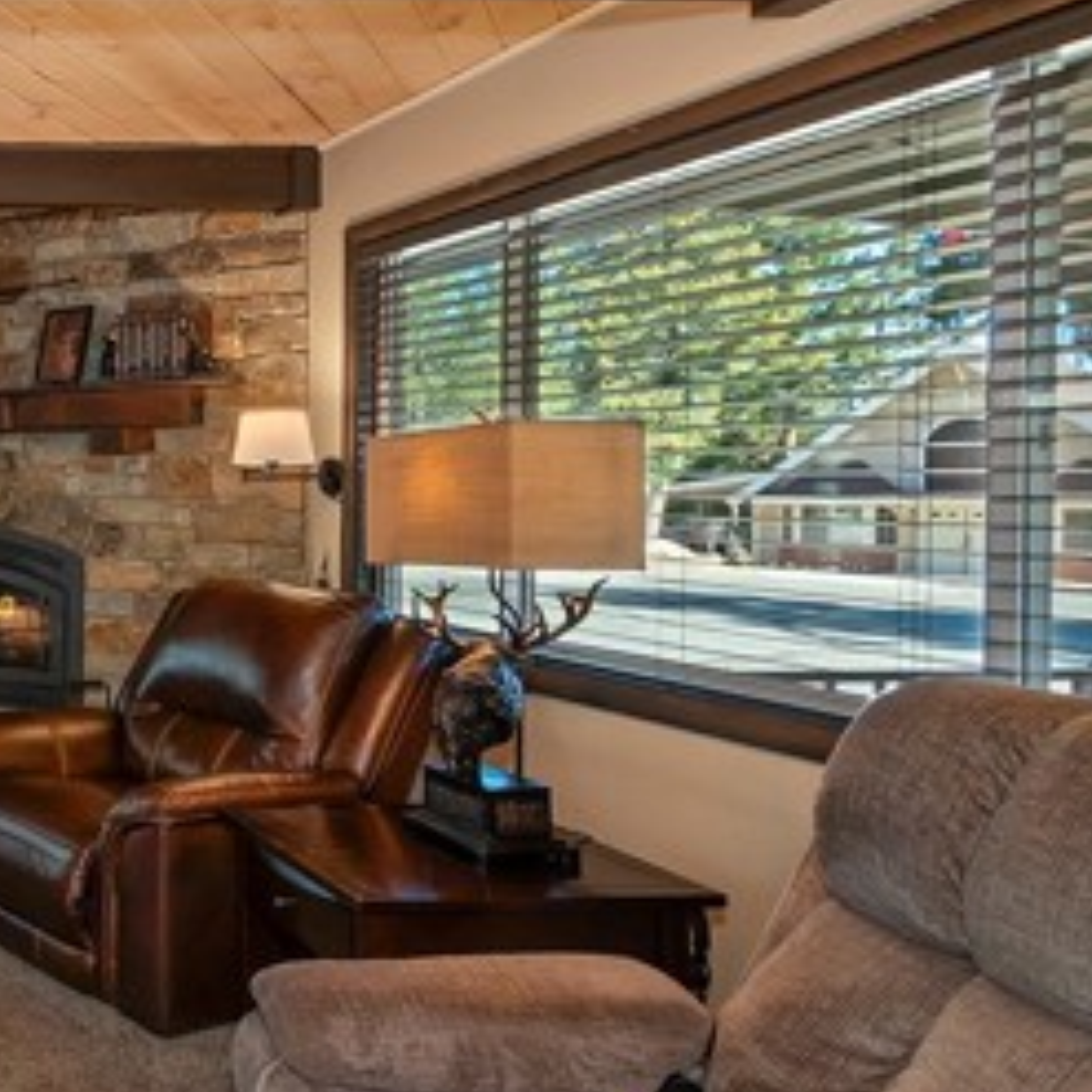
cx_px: -305
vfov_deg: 49.7
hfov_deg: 35.3
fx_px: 1178
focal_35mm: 33
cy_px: 511
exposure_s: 1/30
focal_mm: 10
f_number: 8
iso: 400
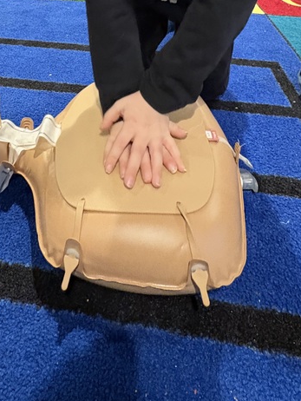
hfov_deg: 44.9
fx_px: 359
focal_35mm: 31
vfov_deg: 47.5
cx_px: 103
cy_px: -7
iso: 800
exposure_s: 1/36
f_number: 2.2
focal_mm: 2.22
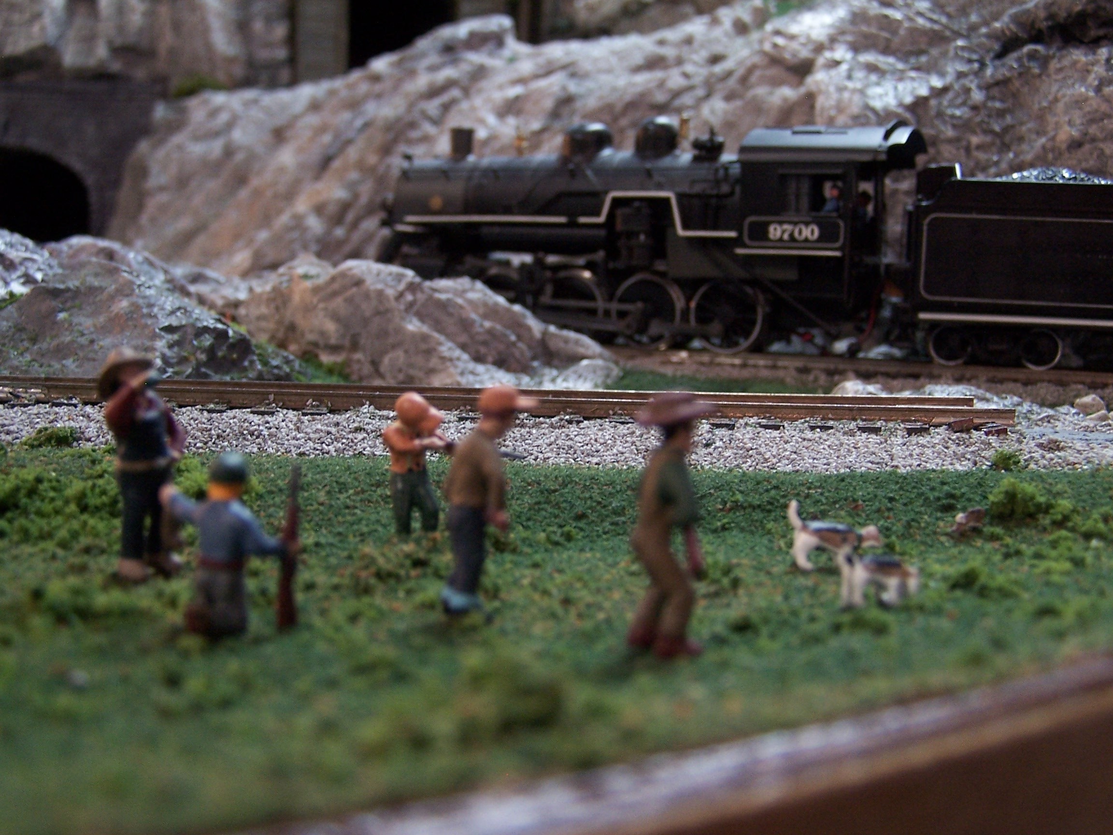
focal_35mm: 43
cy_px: 418
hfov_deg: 43.9
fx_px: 1383
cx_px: 556
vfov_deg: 33.6
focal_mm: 7.1
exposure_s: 1/8
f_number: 2.8
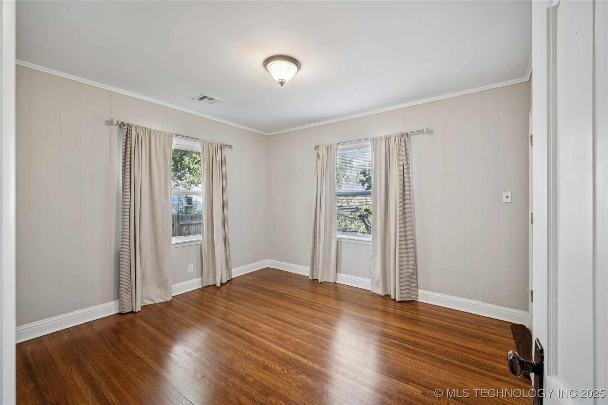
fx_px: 236
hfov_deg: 104.3
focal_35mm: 14
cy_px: 202
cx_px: 304
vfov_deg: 81.2
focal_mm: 14
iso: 640
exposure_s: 1/20
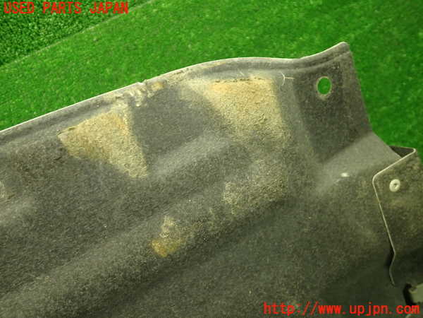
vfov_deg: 46.8
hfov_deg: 60.0
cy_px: 159
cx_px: 212
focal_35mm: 30
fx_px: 367
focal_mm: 5.4
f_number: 2.3
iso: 200
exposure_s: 1/40
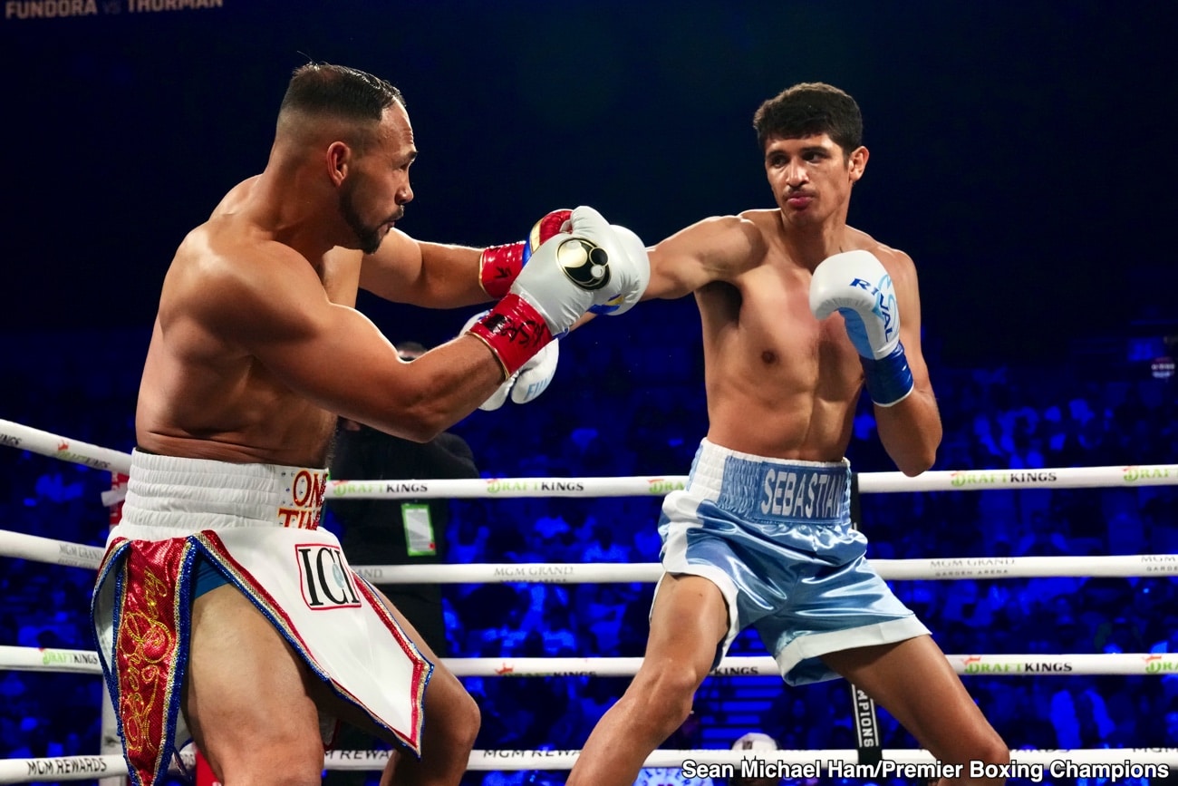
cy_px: 393
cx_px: 589
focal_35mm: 46
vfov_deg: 29.3
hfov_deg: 42.7
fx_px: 1505
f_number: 5.6
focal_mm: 46
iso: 10000
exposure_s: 1/1000
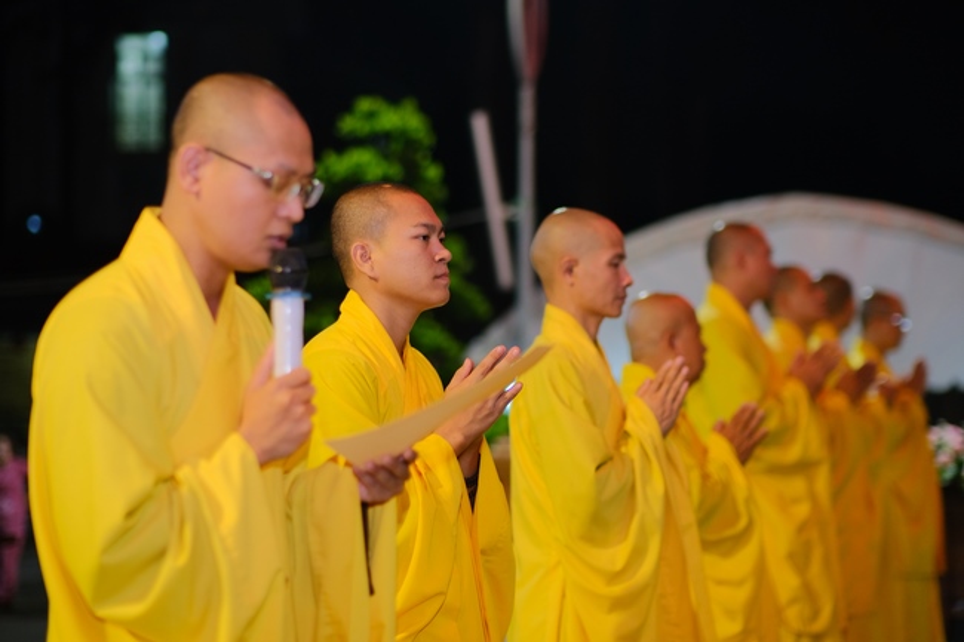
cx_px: 482
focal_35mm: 84
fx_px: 2249
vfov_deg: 16.3
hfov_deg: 24.2
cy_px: 321
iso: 800
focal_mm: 56
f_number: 1.4
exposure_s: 1/100
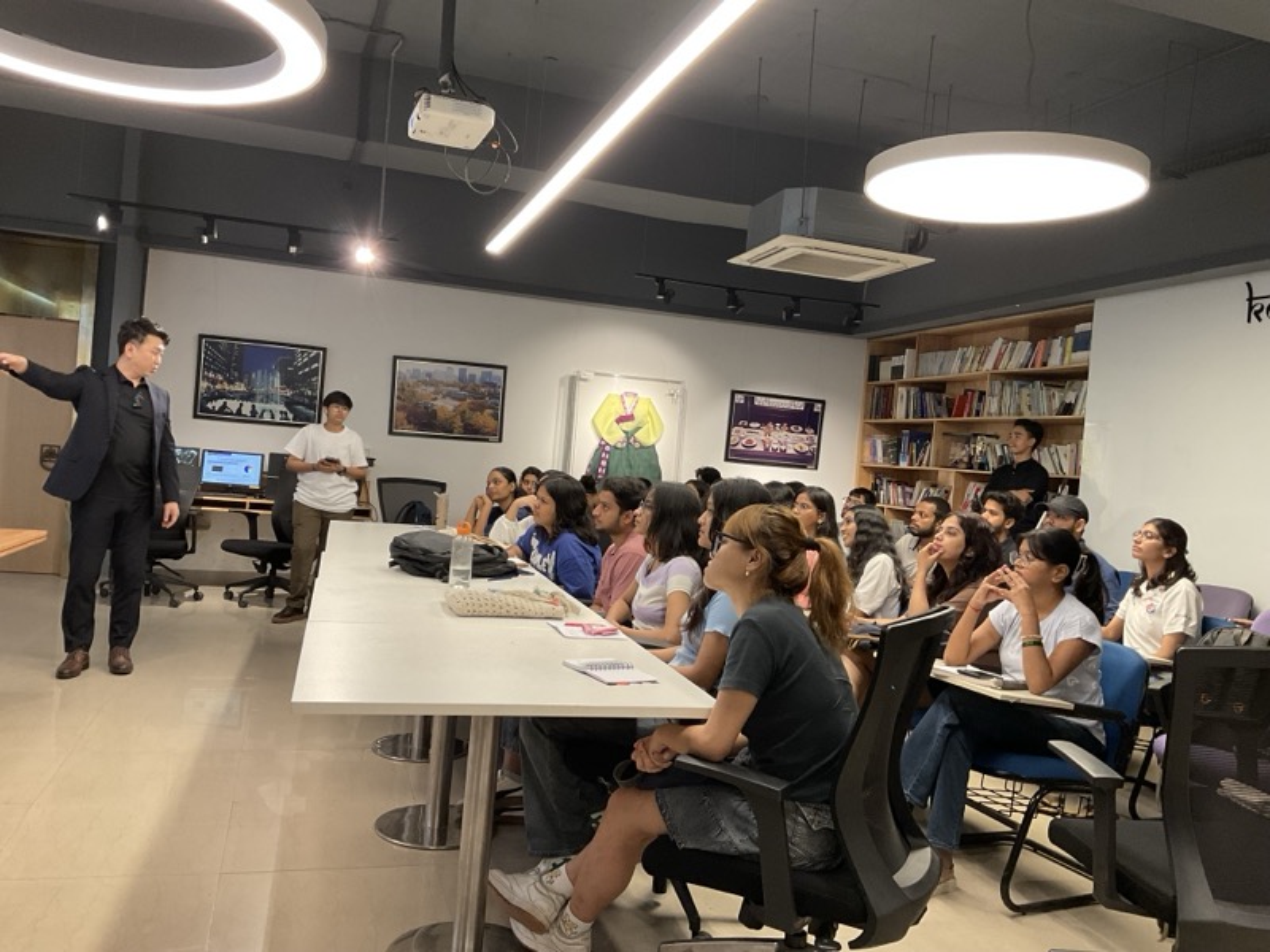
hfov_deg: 61.7
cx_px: 635
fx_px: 1064
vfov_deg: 48.2
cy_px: 476
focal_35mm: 29
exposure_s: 1/50
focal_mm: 3
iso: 80
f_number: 1.8
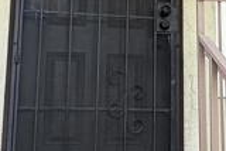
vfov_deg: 14.6
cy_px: 8
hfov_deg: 21.7
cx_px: 171
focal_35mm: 93
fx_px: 584
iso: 50
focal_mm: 2.22
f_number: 2.2
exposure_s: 1/99
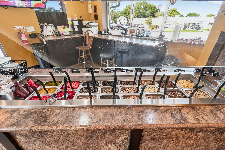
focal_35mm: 15
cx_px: 112
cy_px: 75
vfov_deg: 77.3
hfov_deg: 100.4
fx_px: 94
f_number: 8
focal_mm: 10
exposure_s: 1/125
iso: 400
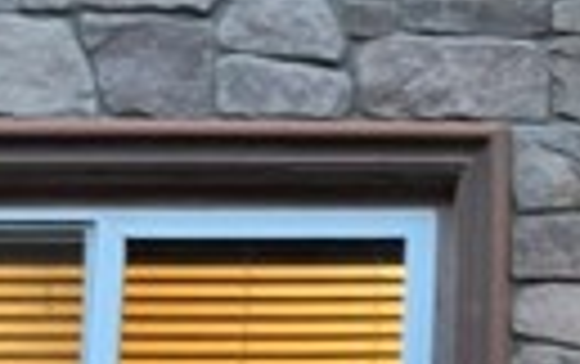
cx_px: 697
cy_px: 252
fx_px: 2327
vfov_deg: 8.9
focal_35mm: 147
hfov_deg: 13.8
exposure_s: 1/30
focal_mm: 3.99
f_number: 1.8
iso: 500
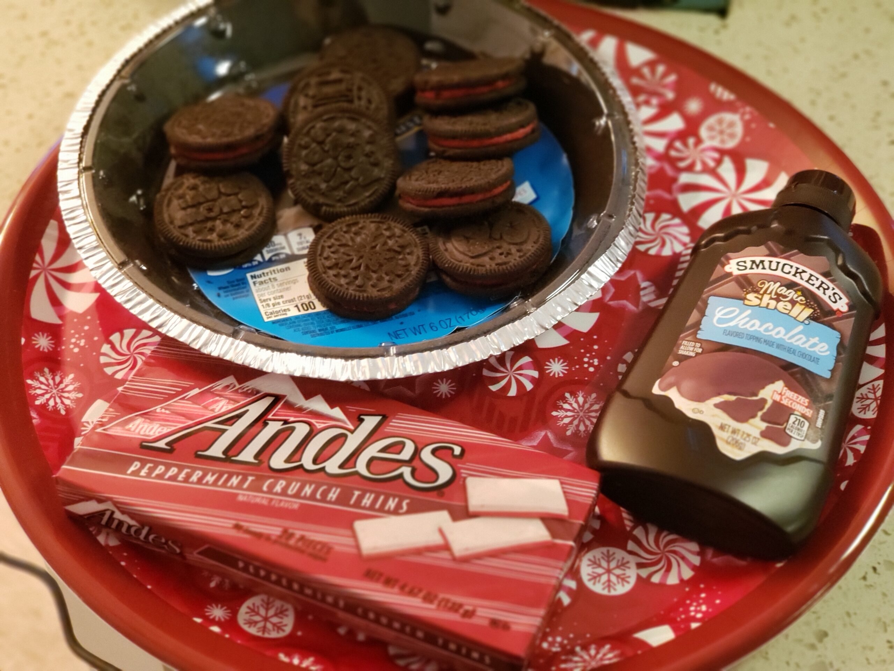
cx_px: 447
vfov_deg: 28.0
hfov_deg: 36.8
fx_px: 1343
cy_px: 336
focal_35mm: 52
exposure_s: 1/24
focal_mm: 6
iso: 800
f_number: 2.4
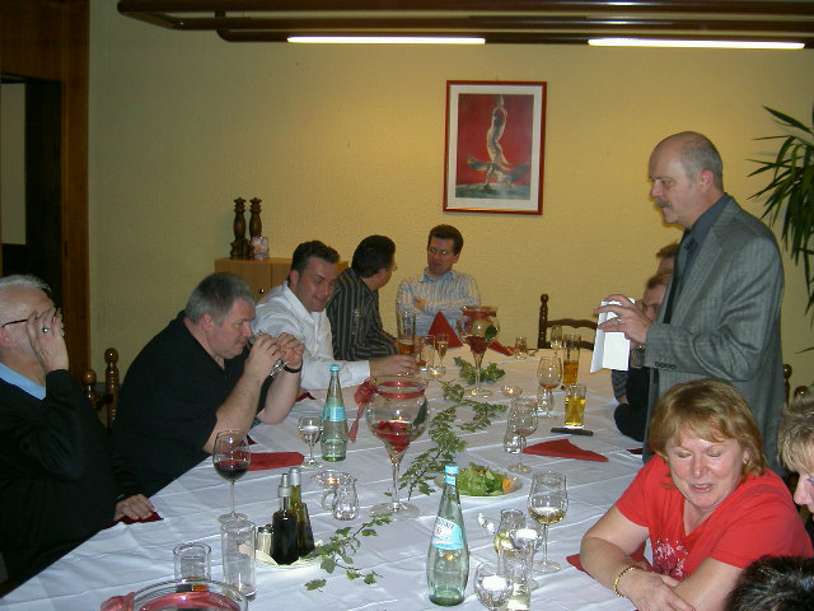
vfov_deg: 36.8
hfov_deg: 47.9
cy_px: 306
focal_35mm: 39
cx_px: 407
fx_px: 917
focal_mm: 8
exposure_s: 1/59.5
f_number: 2.8
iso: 100
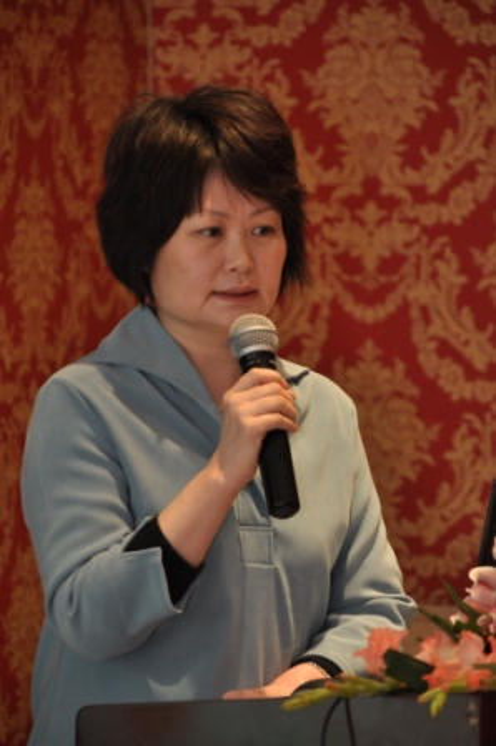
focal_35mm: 300
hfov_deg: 4.6
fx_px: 6209
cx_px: 248
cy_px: 373
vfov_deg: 6.9
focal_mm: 200
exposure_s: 1/30
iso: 640
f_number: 6.3
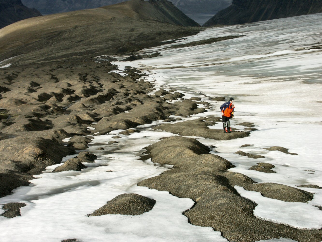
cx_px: 161
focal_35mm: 67
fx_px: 623
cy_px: 121
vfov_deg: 21.9
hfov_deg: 29.0
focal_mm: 17.06
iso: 100
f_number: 7.1
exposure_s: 1/320
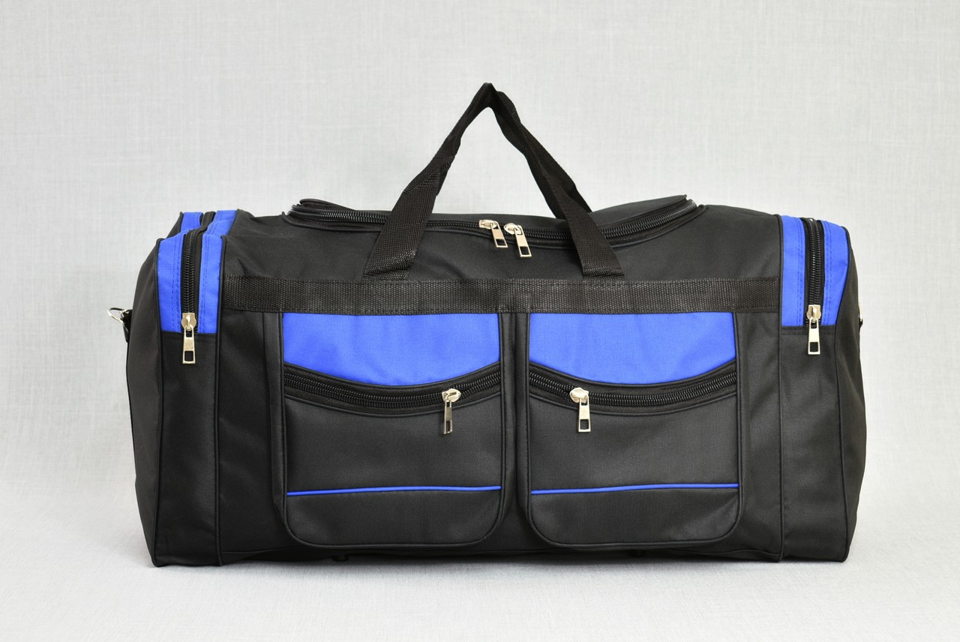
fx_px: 1922
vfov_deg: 19.0
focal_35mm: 72
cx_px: 480
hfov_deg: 28.0
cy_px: 321
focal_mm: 48
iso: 100
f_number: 5.3
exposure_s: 1/2.5
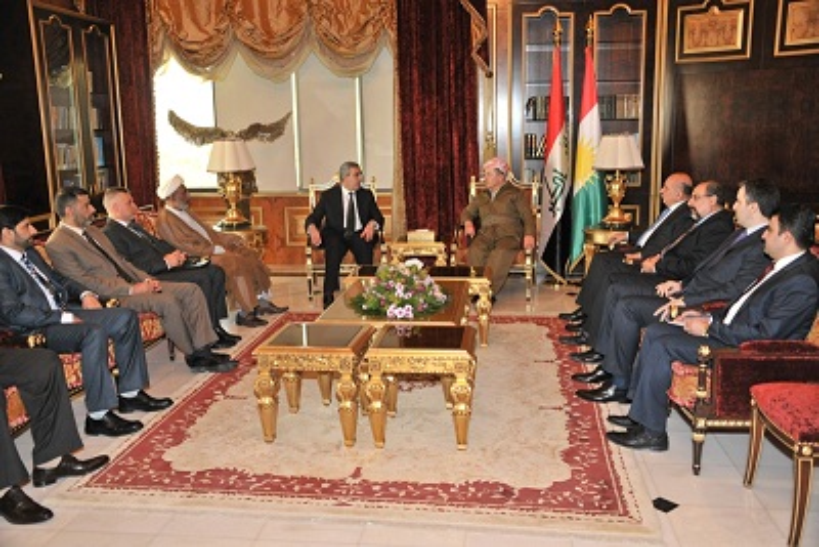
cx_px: 410
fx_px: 774
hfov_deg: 55.8
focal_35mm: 34
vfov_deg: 38.9
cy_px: 274
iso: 500
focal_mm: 34
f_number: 3.8
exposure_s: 1/30
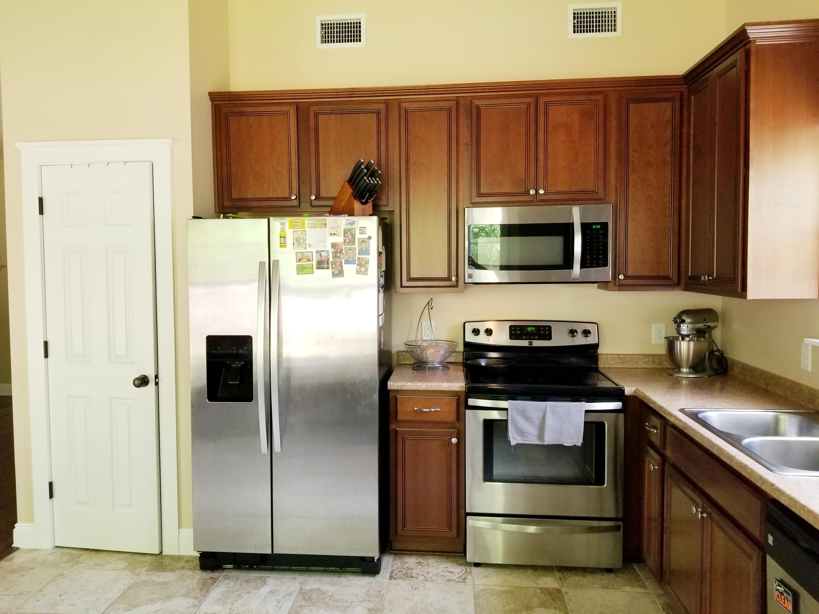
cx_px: 410
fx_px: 615
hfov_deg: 67.3
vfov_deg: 53.1
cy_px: 307
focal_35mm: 26
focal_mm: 4.25
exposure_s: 1/40
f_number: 1.7
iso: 160
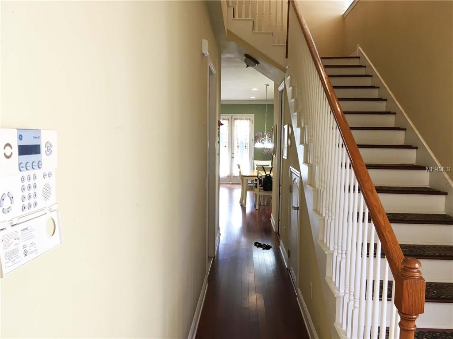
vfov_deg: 48.2
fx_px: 380
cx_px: 226
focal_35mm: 29
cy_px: 170
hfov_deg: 61.7
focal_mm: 4.15
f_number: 2.2
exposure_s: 1/30
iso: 50
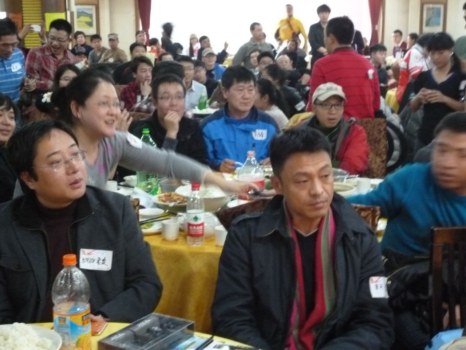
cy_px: 175
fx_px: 754
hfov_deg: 34.3
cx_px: 233
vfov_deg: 26.1
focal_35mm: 56
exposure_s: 1/10
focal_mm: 10
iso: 1000
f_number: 4.4
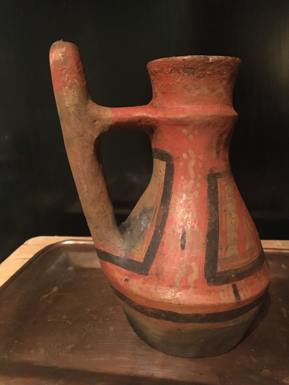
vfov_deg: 61.7
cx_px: 144
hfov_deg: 48.2
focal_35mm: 29
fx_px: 323
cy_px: 192
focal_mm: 4.15
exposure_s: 1/17
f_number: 2.2
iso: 800
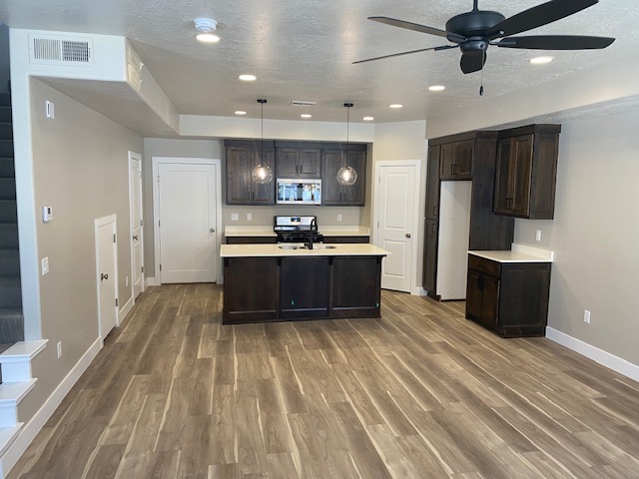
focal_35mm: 26
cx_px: 320
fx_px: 480
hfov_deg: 67.3
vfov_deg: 53.1
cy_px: 240
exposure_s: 1/60
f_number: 1.8
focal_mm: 4.25
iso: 80
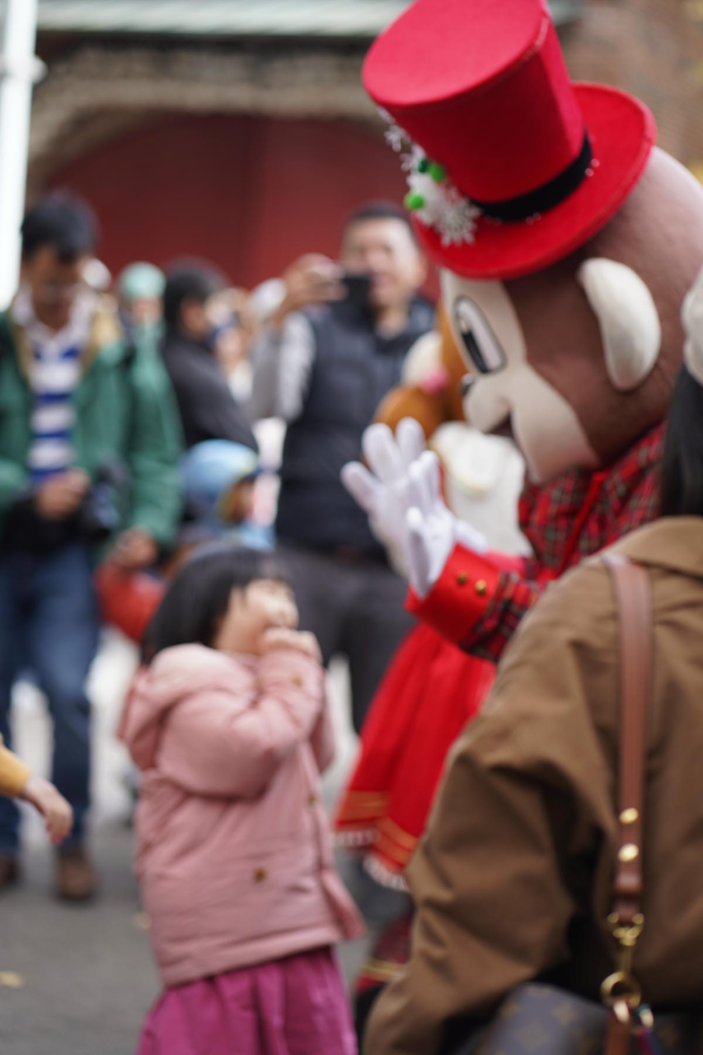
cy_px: 528
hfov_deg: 16.1
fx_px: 2490
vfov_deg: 23.9
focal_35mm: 85
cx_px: 352
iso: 100
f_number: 2.8
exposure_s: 1/200
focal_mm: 85
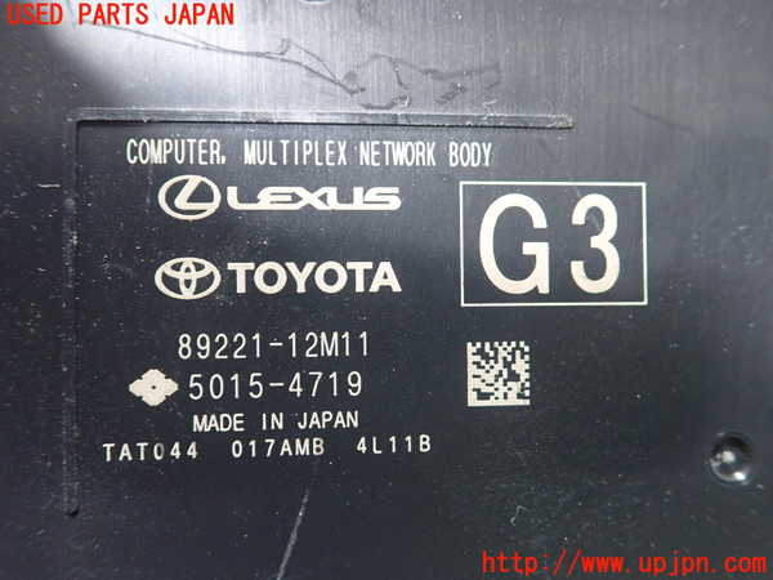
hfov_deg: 60.0
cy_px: 290
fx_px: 670
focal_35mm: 30
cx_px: 386
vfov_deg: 46.8
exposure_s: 1/30
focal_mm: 5.5
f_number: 2.3
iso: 800
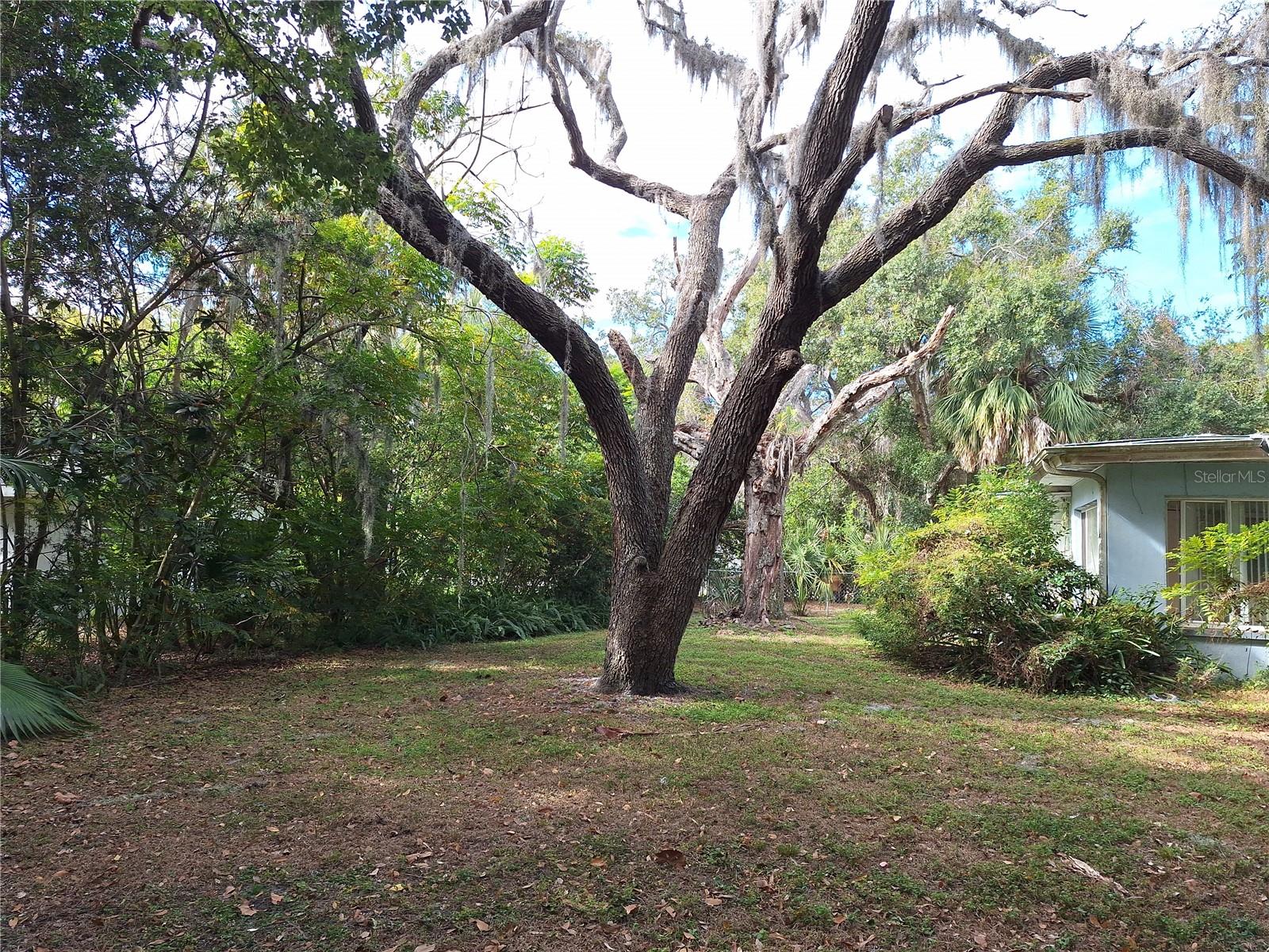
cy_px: 476
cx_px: 634
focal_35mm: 23
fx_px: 843
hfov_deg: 73.9
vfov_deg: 58.9
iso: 40
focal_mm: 5.54
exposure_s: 1/2331
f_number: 1.8
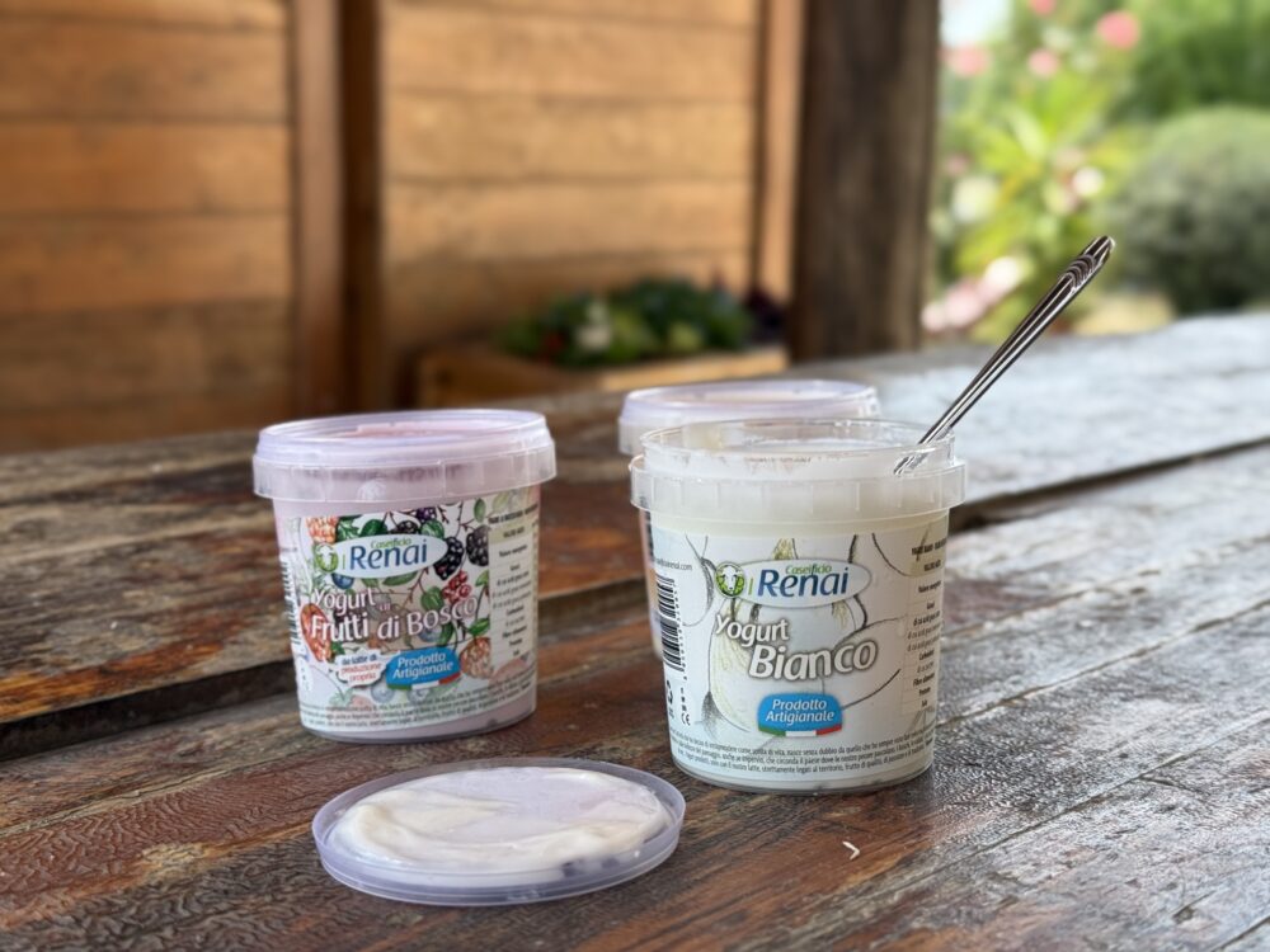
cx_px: 635
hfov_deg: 39.7
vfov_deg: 30.3
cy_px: 476
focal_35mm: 48
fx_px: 1761
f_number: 1.78
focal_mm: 6.76
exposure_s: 1/1041
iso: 64
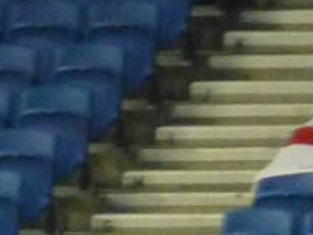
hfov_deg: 0.7
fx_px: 26005
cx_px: -122
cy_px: 327
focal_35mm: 2876
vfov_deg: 0.5
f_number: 6.4
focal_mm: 86
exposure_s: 1/50
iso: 1600
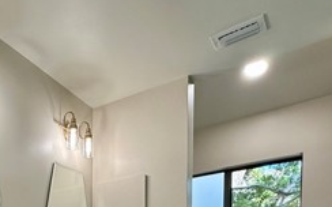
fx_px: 353
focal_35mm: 39
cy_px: 293
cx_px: 31
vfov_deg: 26.0
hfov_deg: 45.5
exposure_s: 1/120
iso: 160
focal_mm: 2.22
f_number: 2.2
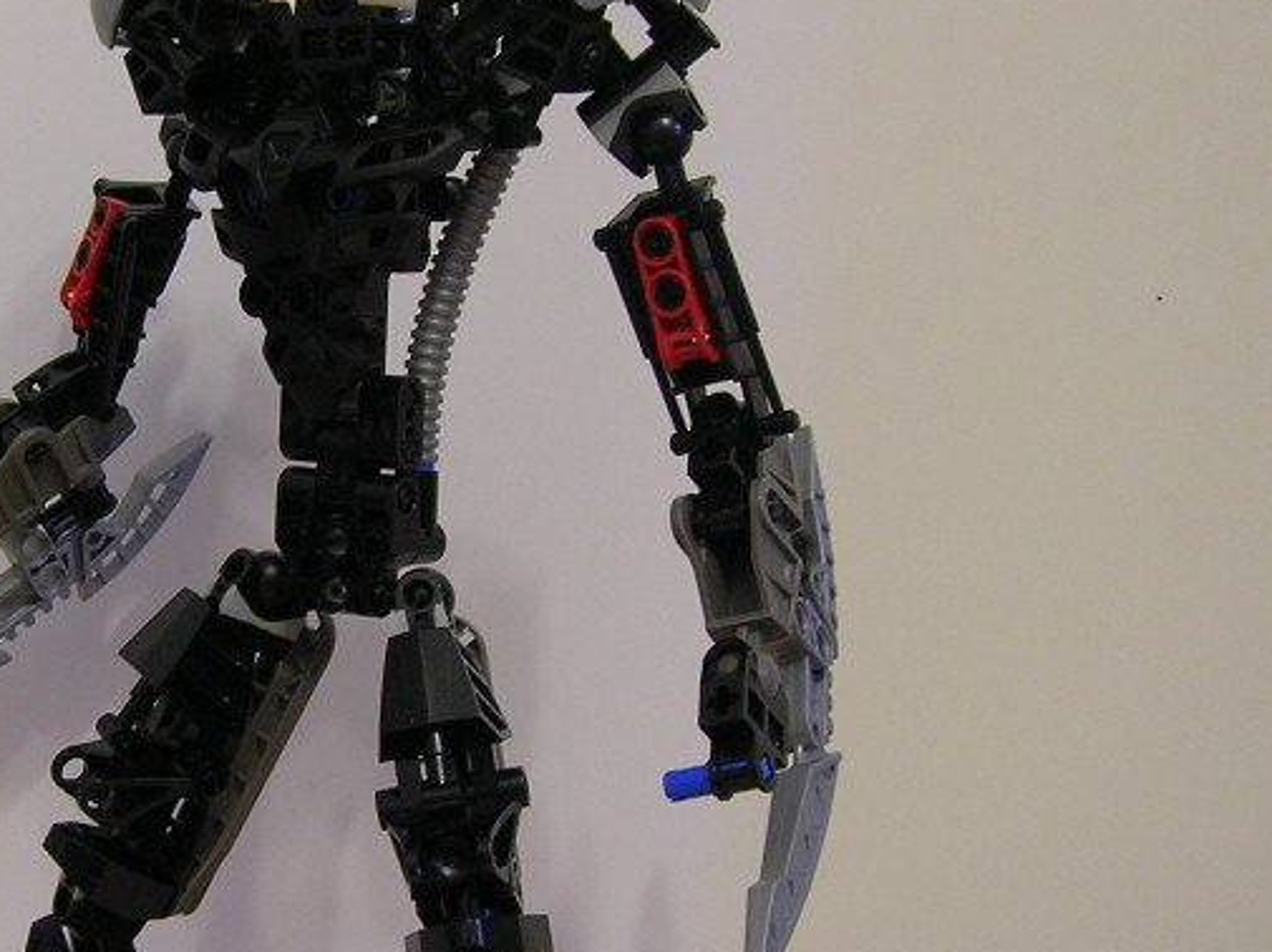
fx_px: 2534
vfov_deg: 21.3
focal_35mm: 69
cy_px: 567
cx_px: 332
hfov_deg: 27.8
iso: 62
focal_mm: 5.7
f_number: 2.9
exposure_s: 1/4.1
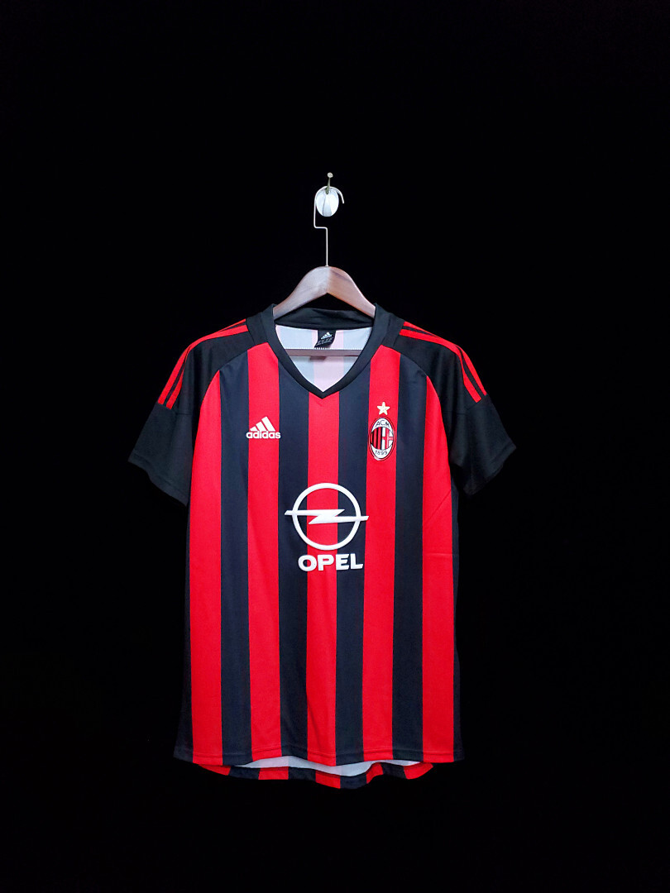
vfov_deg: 67.3
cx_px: 335
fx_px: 671
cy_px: 446
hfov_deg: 53.1
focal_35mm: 26
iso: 500
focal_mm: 4.3
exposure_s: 1/60
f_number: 1.5
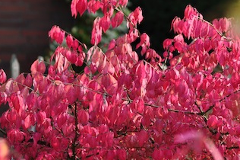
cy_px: 112
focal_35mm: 321
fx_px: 2138
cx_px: 175
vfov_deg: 4.3
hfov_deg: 6.4
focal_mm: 122
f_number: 7.1
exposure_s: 1/250
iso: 200
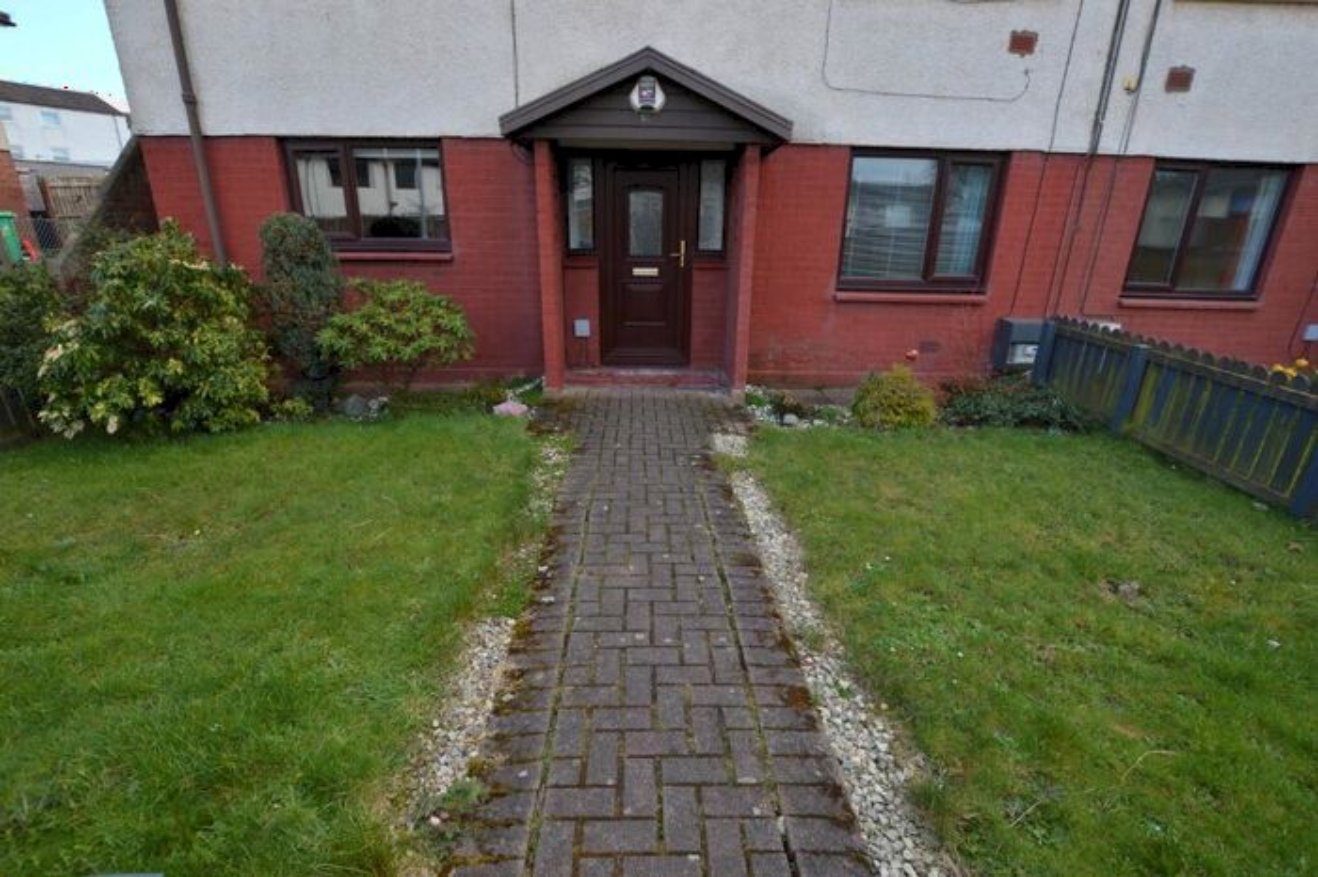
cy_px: 438
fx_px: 549
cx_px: 659
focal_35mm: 15
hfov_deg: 100.4
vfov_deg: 77.3
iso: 100
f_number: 6.3
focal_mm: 10
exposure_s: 1/100
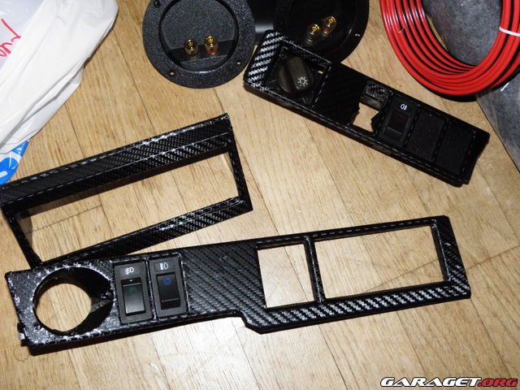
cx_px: 260
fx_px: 556
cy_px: 195
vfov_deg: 38.7
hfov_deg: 50.1
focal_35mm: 37
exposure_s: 1/40
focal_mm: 6.64
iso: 400
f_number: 3.2
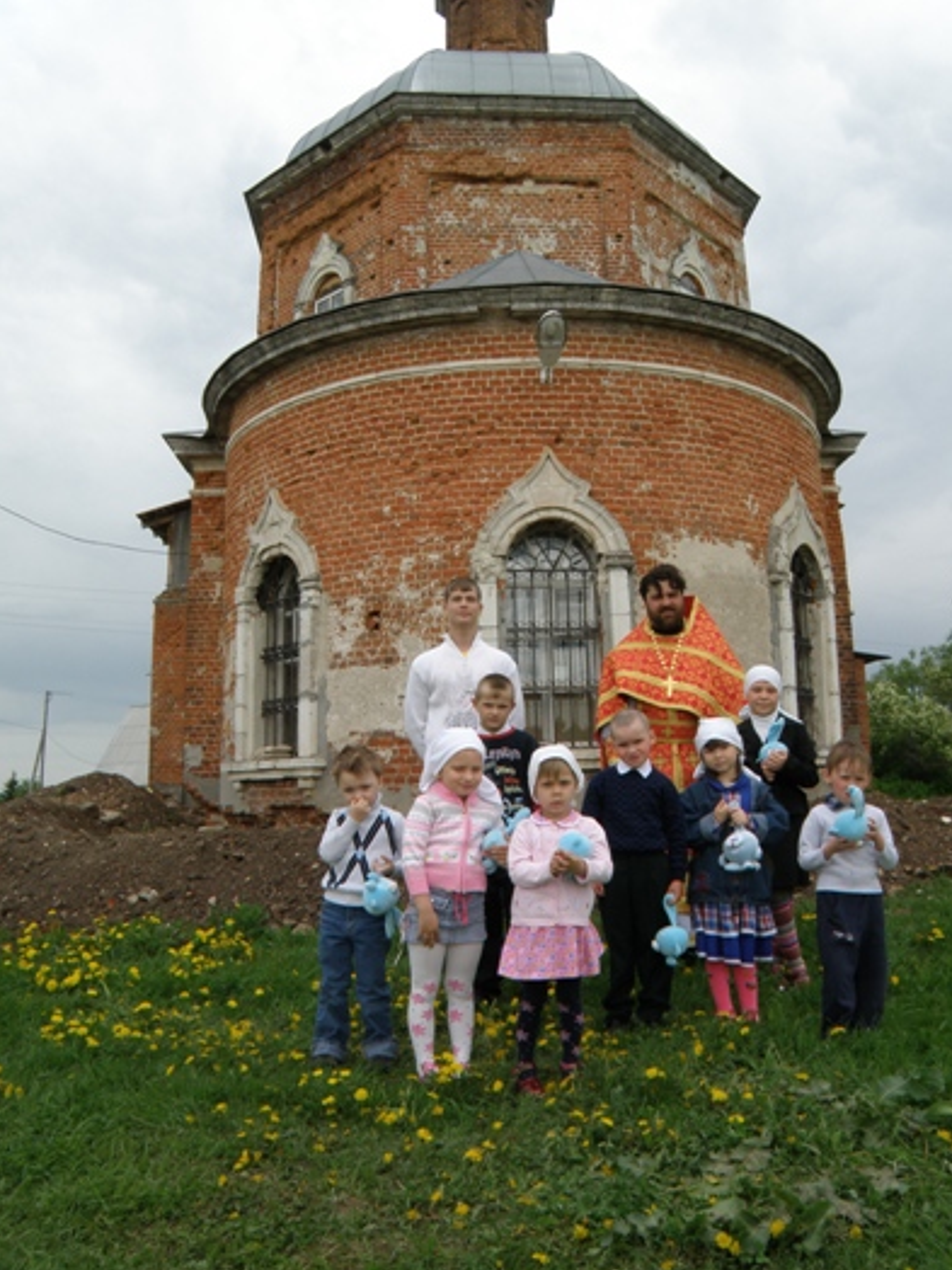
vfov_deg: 61.5
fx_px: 1063
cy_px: 574
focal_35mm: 29
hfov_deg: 48.2
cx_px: 523
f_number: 5.6
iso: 64
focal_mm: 4.6
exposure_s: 1/160
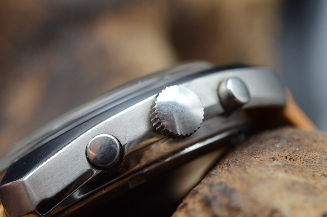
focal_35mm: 90
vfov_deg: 15.1
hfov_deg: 22.7
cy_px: 108
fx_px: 816
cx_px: 164
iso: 720
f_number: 9
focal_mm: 60
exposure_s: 1/30
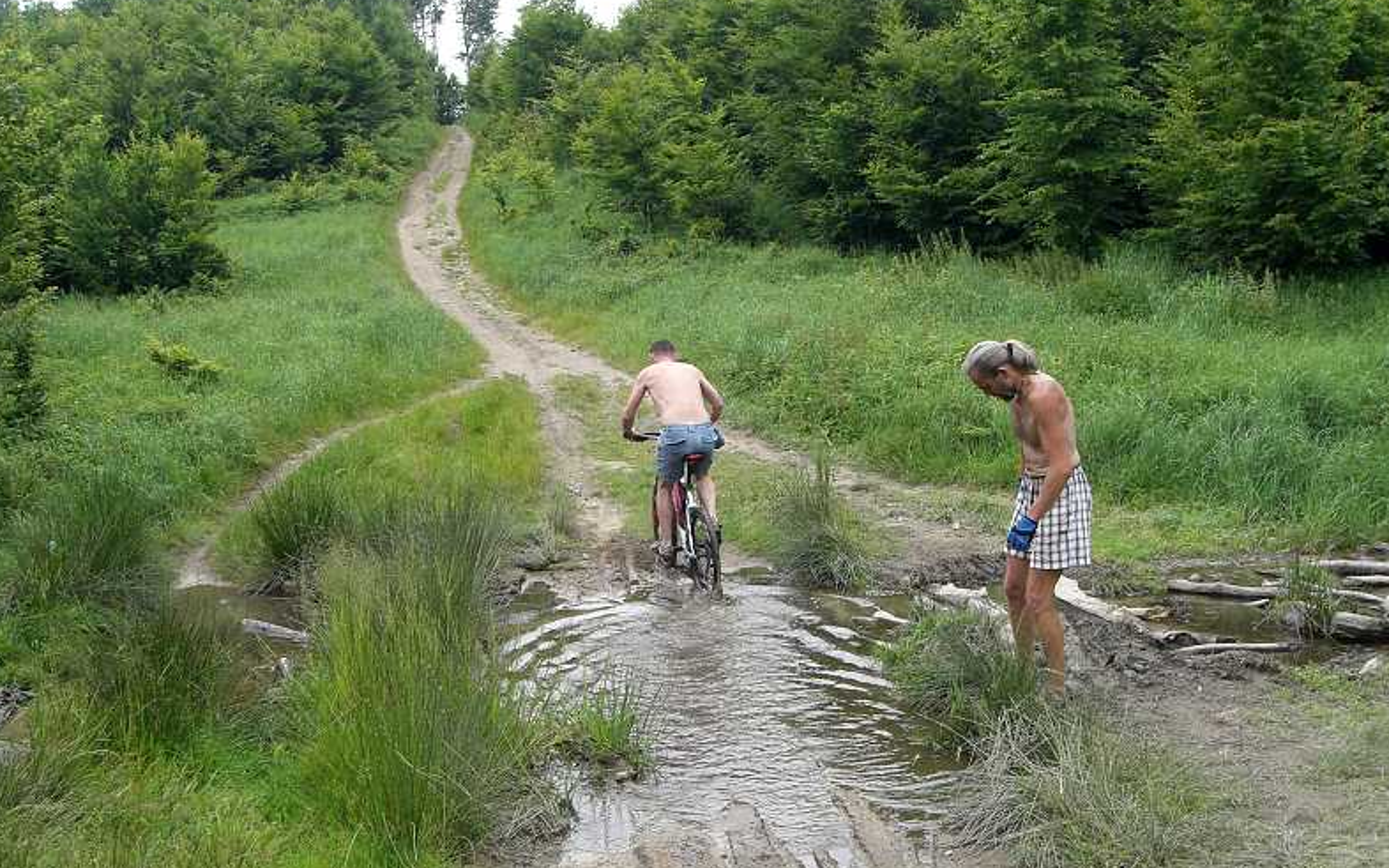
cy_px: 476
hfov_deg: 48.2
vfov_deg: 31.2
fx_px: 1552
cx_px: 696
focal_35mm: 41
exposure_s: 1/200
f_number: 4.4
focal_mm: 6.3
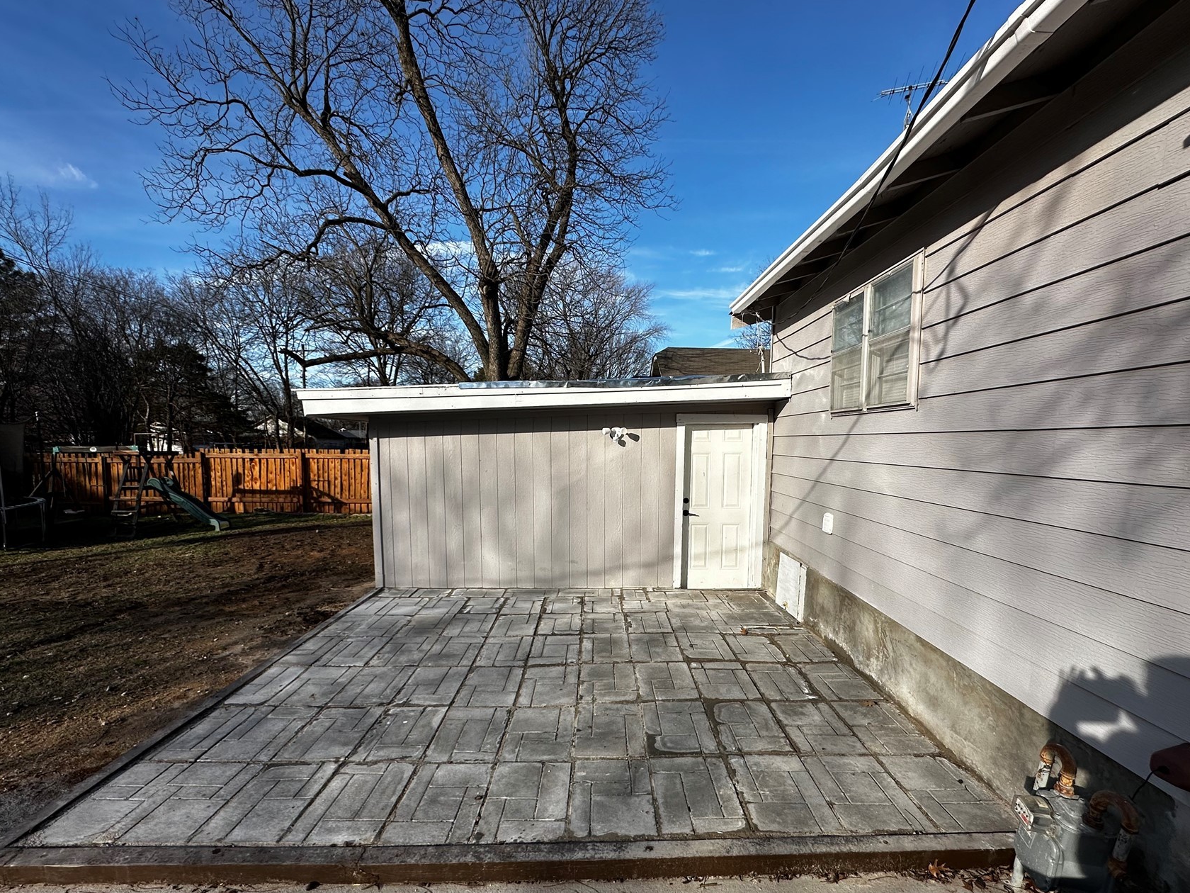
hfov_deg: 94.5
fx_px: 550
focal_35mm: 16
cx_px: 598
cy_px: 499
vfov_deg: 77.8
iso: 40
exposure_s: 1/1715
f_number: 2.2
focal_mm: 2.22
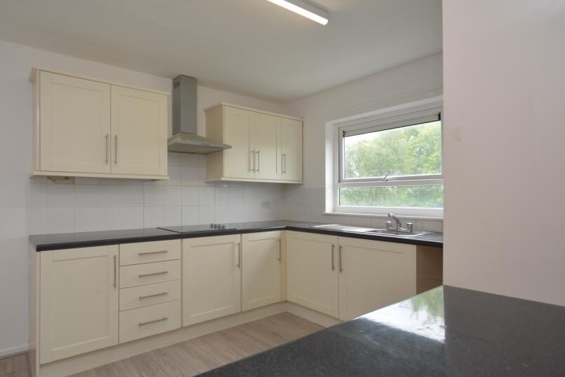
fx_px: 298
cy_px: 182
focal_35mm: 19
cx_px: 224
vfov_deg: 64.6
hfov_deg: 85.8
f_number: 4.5
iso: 200
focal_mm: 10
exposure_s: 1/80
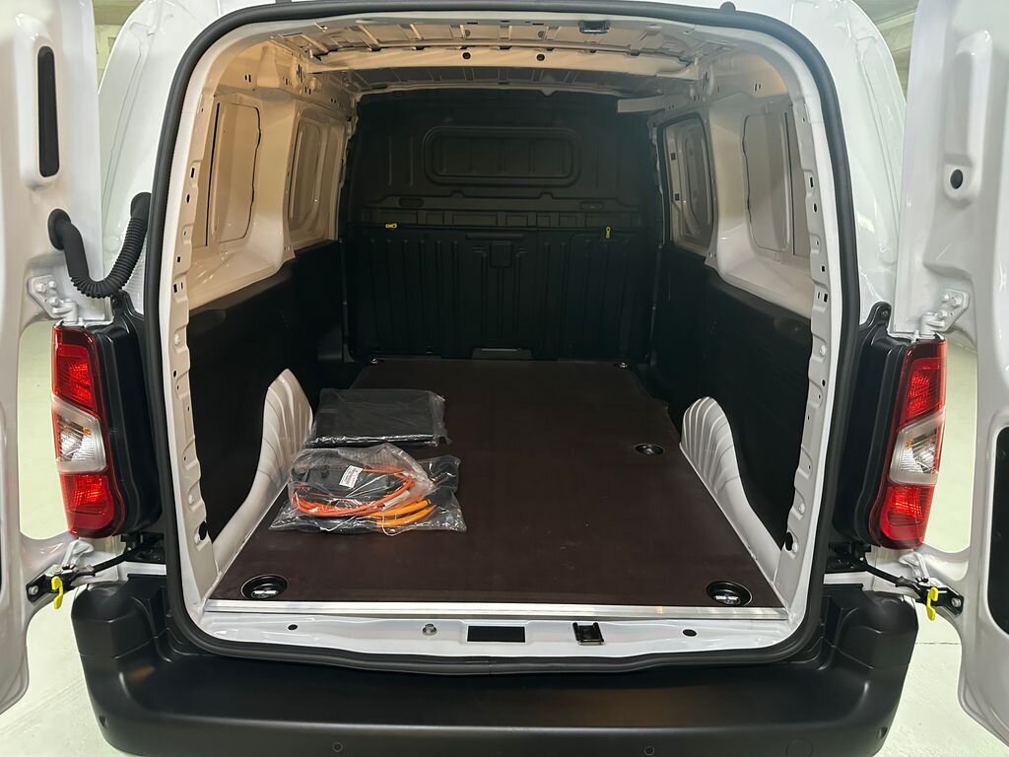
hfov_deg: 71.6
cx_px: 504
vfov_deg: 56.8
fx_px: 700
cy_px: 378
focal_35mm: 24
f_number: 1.78
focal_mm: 6.86
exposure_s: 1/33
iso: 640
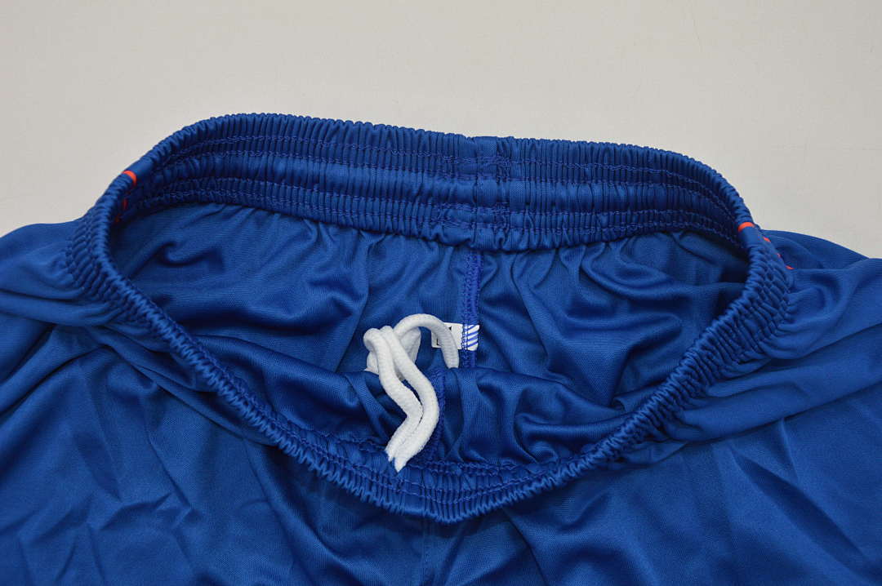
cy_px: 293
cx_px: 441
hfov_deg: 43.6
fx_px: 1101
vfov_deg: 29.8
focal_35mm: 45
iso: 400
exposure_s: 1/200
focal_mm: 30
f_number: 7.1
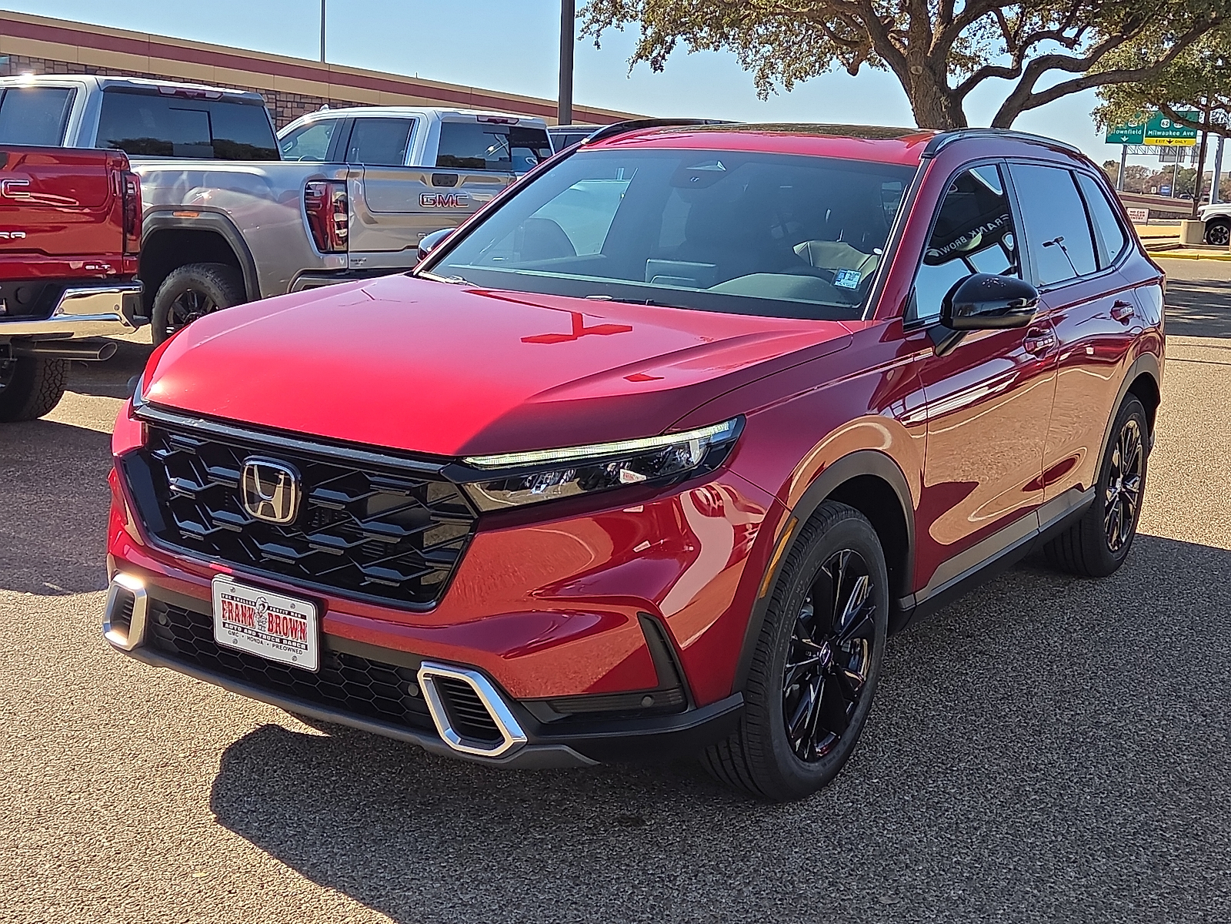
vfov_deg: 34.3
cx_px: 616
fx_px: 1494
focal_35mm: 42
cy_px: 462
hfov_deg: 44.8
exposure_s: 1/1250
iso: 25
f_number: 1.8
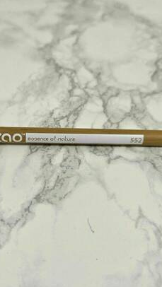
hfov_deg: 31.5
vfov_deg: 54.0
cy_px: 151
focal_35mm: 37
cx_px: 40
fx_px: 282
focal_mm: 5.4
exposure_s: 1/180
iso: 80
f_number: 1.8
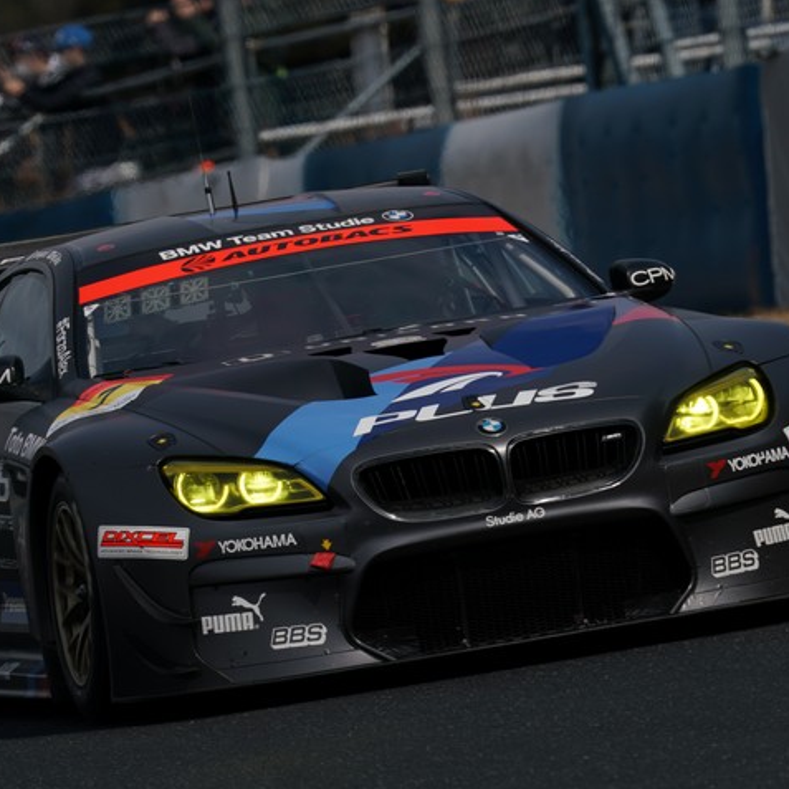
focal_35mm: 769
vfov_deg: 2.3
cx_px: 281
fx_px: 19830
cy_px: 394
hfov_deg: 2.3
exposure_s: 1/1000
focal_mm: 600
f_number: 11
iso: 200
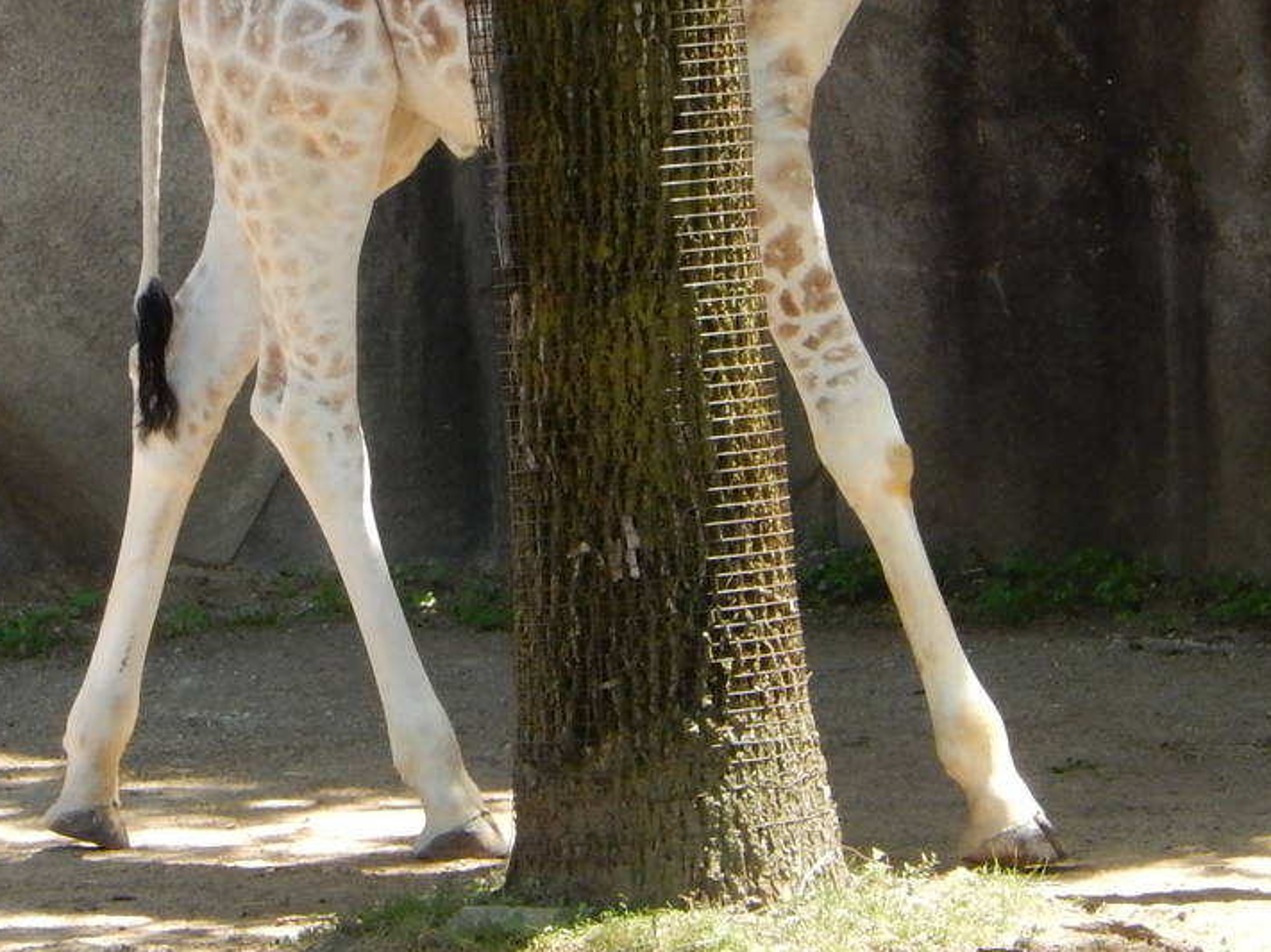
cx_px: 320
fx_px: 12151
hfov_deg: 6.0
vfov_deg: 4.5
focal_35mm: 331
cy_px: 255
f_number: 5.6
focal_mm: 26.4
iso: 360
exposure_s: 1/250
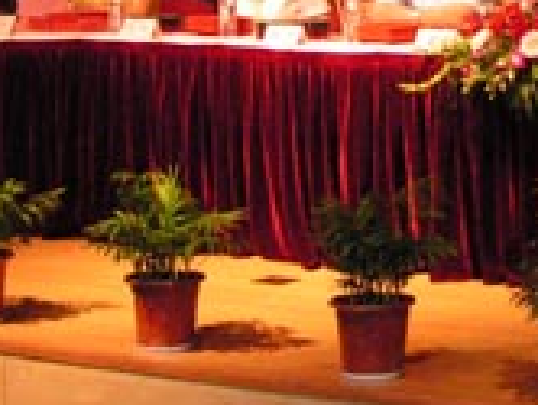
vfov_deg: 10.4
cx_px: 755
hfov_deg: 13.7
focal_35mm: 137
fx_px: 2132
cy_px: -233
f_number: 2.8
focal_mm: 6.3
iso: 200
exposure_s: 1/20
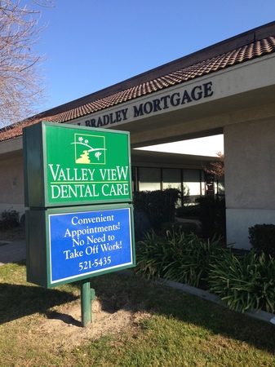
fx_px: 350
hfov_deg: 42.9
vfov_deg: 55.4
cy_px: 184
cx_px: 138
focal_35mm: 33
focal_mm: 4.12
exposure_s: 1/742
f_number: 2.4
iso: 50
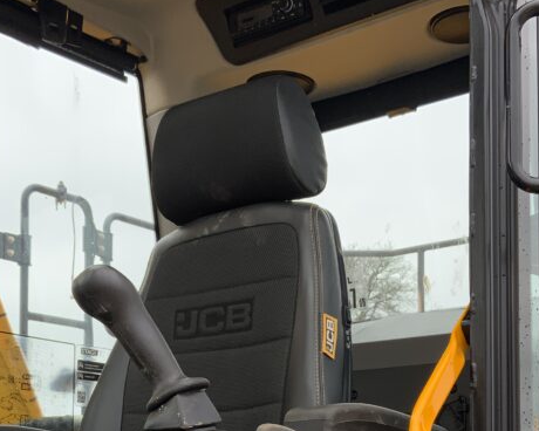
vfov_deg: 23.3
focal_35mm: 63
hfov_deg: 30.0
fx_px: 1005
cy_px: 424
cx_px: 253
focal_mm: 3
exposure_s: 1/260
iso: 16
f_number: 1.8
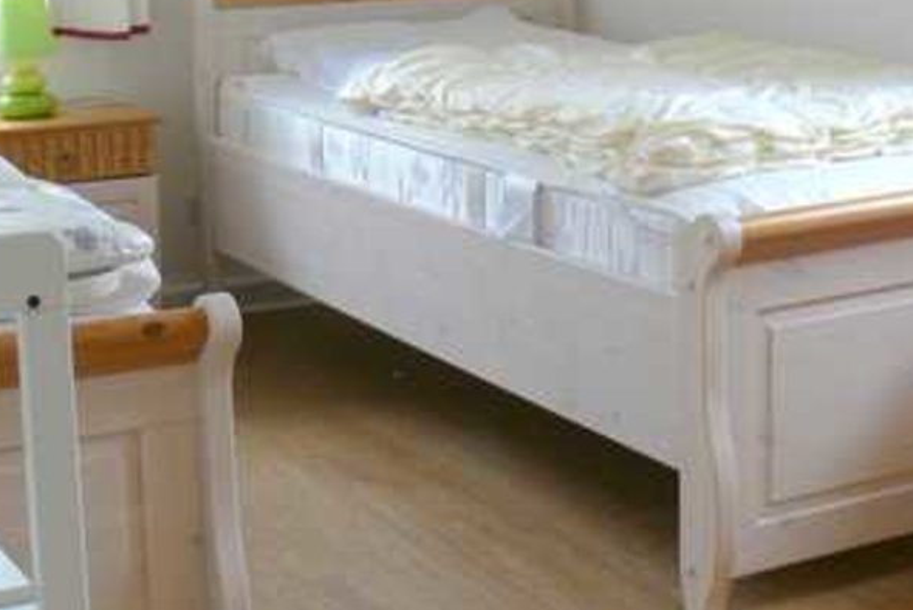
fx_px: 1878
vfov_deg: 18.0
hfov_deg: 27.1
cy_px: 17
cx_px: 277
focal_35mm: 74
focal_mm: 7.4
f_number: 4
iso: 80
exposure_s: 1/50
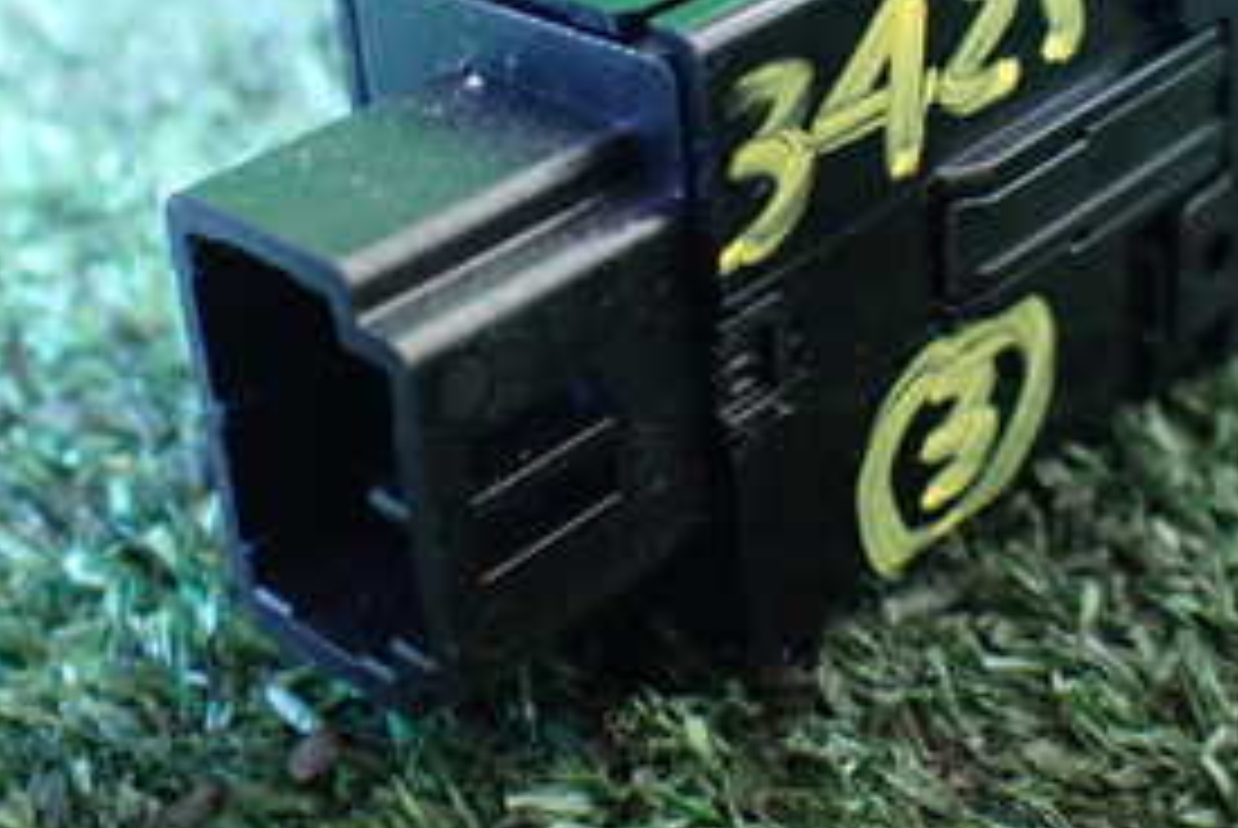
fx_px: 2341
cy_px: 58
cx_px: 765
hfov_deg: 29.5
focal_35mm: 68
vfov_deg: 19.6
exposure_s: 1/30
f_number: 2.3
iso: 1000
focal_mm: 5.4
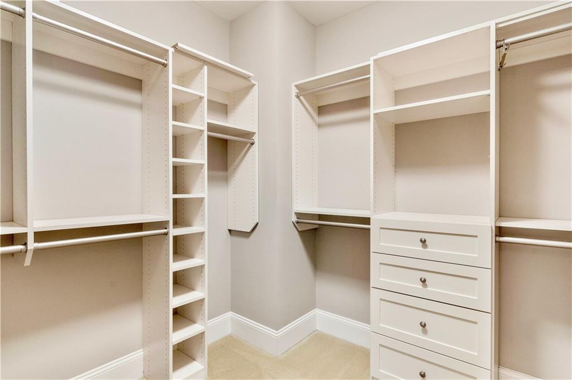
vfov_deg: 70.3
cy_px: 190
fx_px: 270
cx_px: 286
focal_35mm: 17
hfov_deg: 93.3
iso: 1600
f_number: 8
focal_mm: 17
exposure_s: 1/60
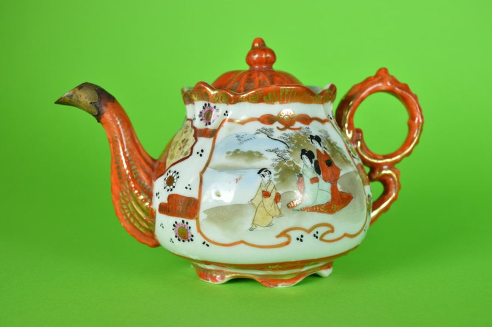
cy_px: 164
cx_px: 246
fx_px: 655
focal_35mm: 48
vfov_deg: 28.0
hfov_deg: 41.2
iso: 100
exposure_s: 1/160
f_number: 6.3
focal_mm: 32
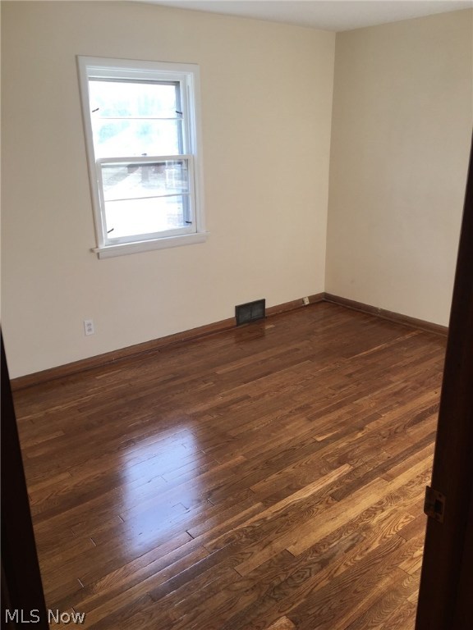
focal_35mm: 29
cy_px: 315
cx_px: 236
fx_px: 528
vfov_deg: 61.7
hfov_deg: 48.2
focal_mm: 4.15
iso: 25
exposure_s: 1/40
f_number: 2.2
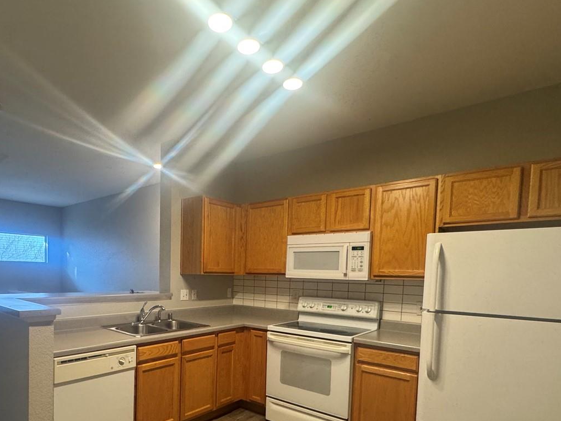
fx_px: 357
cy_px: 293
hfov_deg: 74.2
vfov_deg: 59.2
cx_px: 191
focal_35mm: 22
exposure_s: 1/60
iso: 320
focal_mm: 2.22
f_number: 2.2
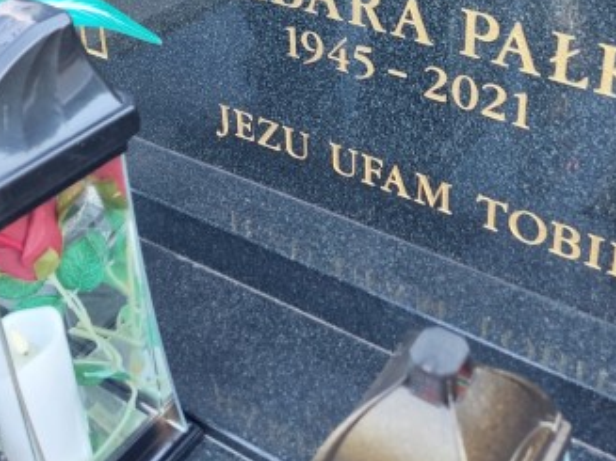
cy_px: 24
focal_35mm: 49
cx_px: 413
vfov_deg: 28.2
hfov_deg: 38.5
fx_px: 872
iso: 40
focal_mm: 5.23
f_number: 1.8
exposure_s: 1/50
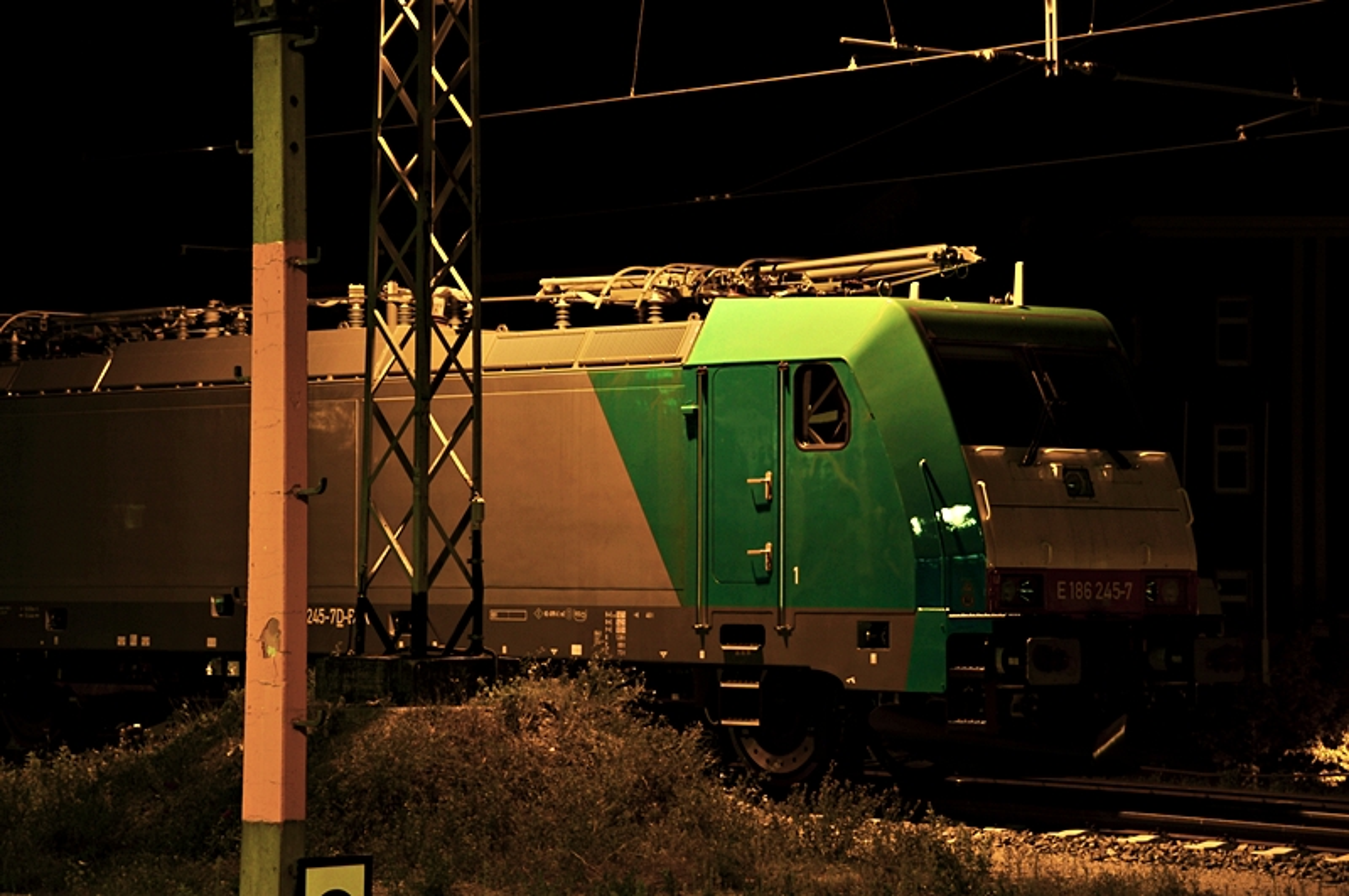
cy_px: 448
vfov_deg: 10.1
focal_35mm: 135
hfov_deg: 15.2
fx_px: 5052
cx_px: 674
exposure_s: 1
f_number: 5.3
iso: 200
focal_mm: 90
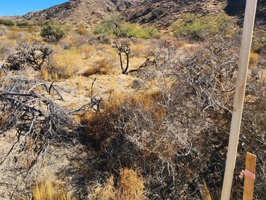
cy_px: 56
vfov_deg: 60.8
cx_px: 93
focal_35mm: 21
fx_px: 161
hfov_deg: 76.9
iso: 50
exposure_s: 1/1304
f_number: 2.2
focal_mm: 2.2
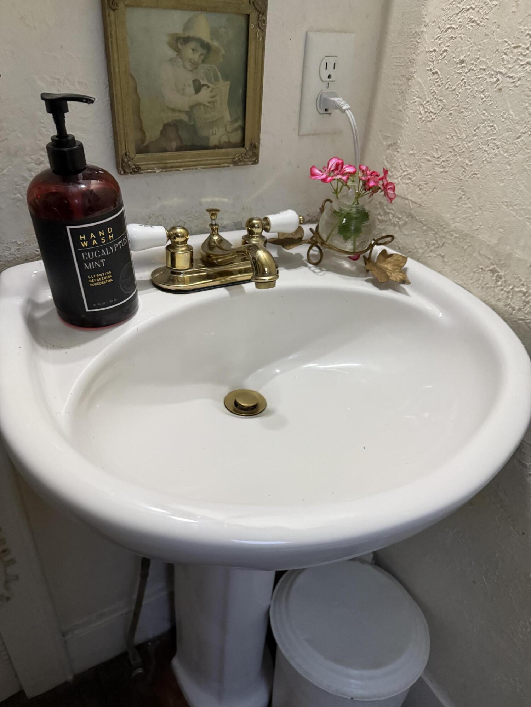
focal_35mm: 24
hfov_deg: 56.8
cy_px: 354
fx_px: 491
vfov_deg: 71.6
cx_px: 266
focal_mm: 6.76
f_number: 1.78
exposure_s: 1/60
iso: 640
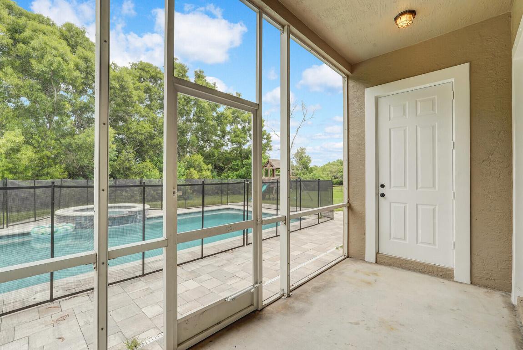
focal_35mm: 16
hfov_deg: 96.7
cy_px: 175
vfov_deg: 73.8
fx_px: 233
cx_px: 262
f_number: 11
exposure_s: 1/60
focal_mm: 16
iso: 320
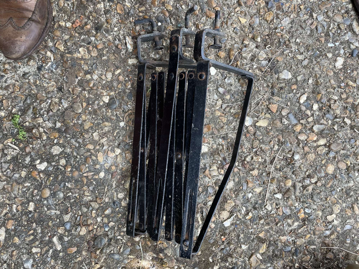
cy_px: 134
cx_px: 180
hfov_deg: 67.3
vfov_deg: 53.1
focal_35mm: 26
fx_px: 270
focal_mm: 4.2
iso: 32
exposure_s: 1/224
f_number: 1.6
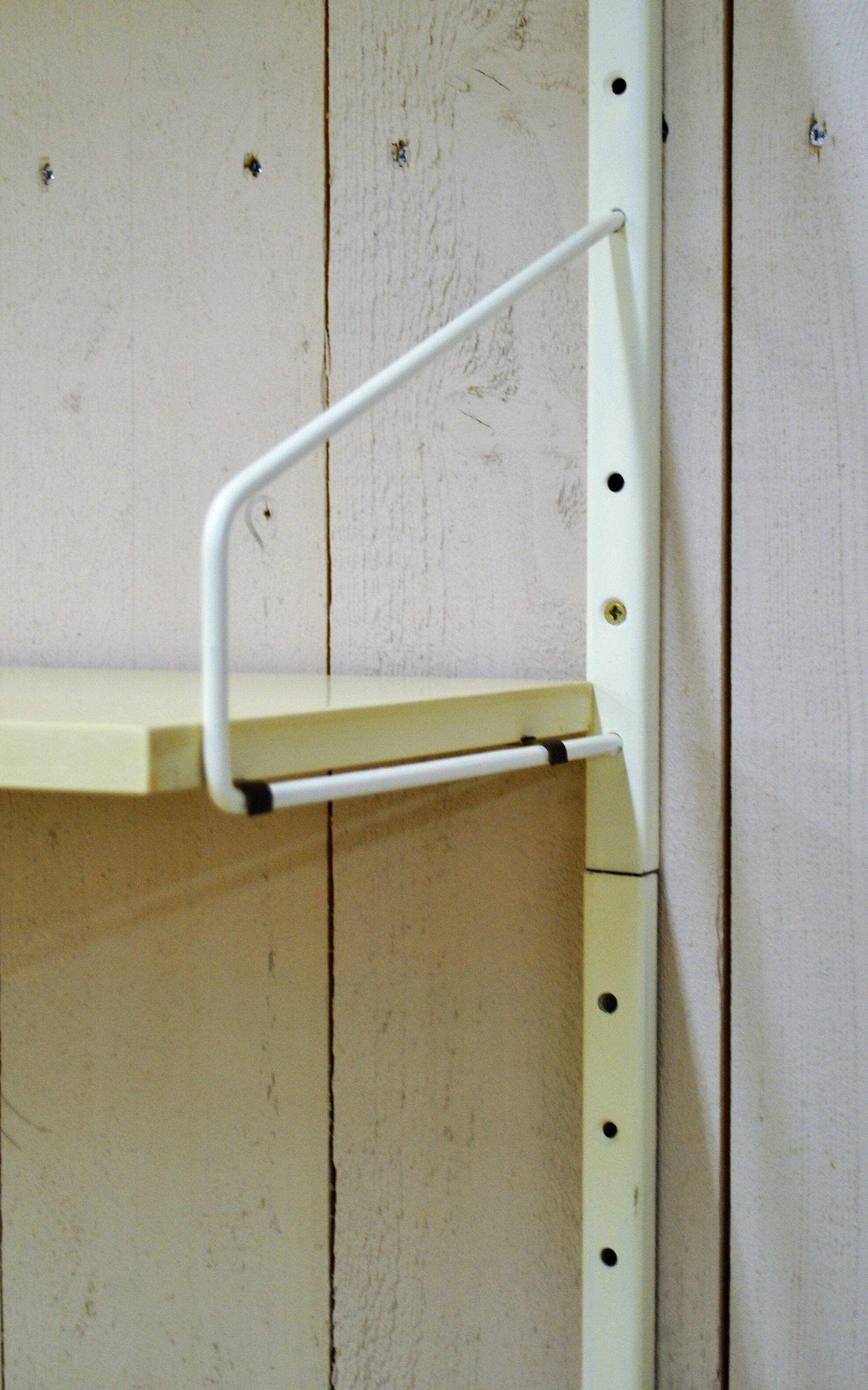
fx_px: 2309
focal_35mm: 61
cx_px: 413
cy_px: 621
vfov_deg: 33.4
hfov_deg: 21.3
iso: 250
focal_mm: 34
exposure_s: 1/30
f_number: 5
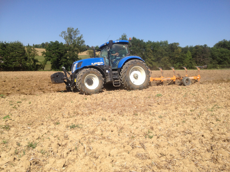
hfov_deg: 55.4
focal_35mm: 33
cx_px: 115
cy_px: 86
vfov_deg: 42.9
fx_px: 219
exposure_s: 1/2169
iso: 50
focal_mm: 4.12
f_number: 2.4
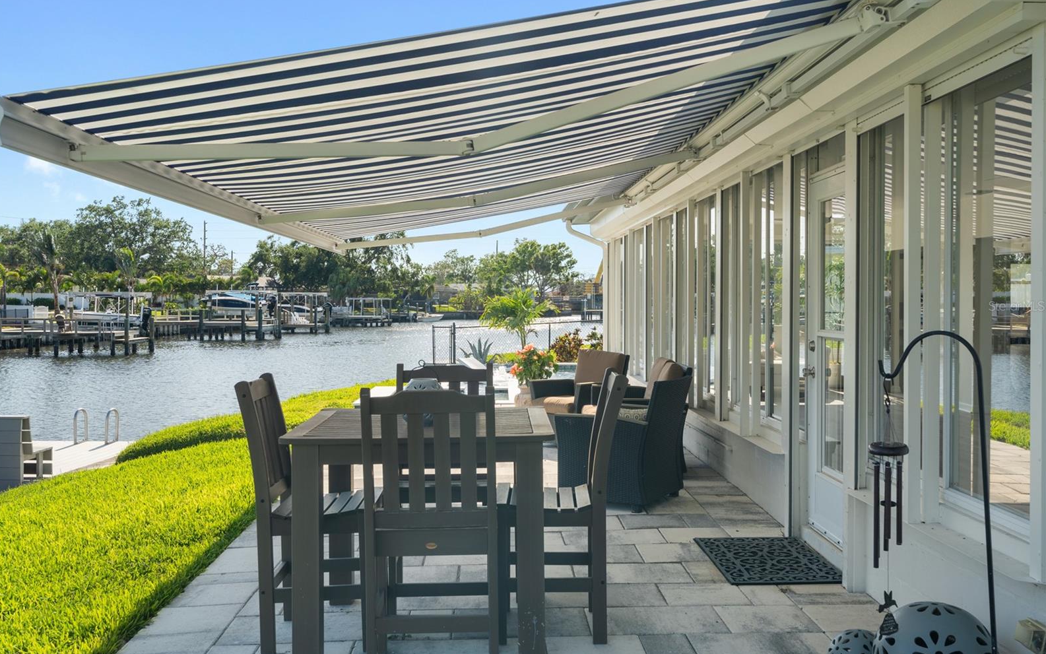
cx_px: 519
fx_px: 1026
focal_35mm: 36
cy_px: 306
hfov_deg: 54.0
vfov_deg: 35.3
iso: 250
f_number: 9
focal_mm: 35
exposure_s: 1/160
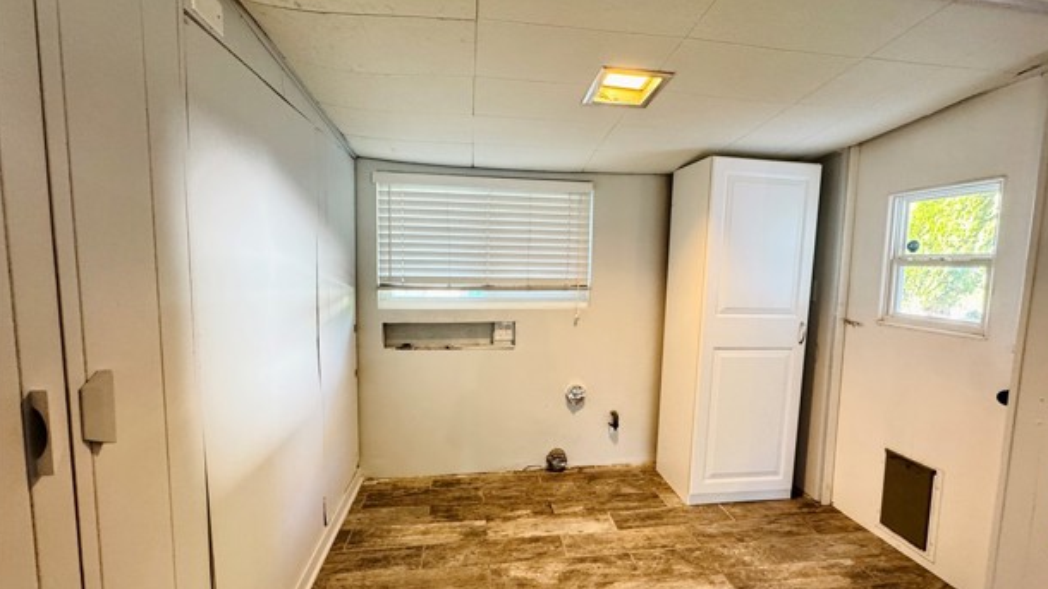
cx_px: 543
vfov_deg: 67.1
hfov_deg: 99.3
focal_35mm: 16
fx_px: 445
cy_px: 301
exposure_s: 1/60
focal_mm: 2.22
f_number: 2.2
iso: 400
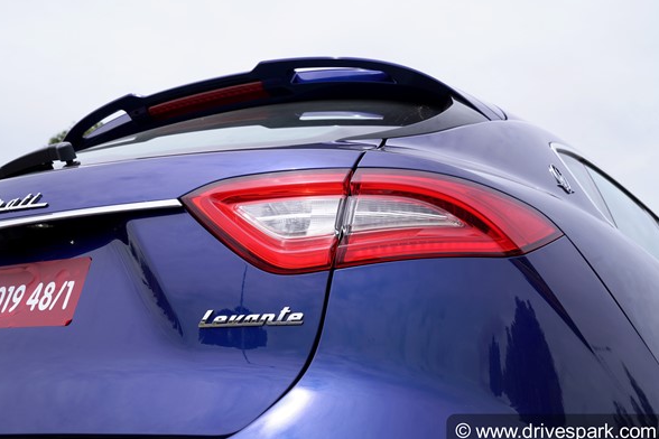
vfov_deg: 27.5
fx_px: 897
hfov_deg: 40.3
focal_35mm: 49
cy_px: 218
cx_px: 326
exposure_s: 1/200
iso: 100
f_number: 10
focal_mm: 48
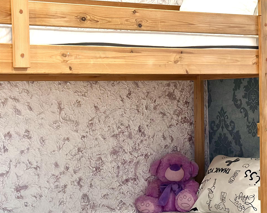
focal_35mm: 99
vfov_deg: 15.5
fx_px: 782
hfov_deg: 19.4
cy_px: 136
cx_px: 129
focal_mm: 6.86
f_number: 1.78
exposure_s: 1/50
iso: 250
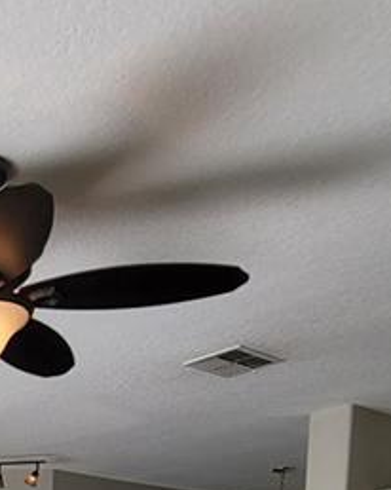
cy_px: 803
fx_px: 854
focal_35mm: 59
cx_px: -214
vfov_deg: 23.1
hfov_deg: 21.2
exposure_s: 1/173
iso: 64
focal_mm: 2.2
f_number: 2.2
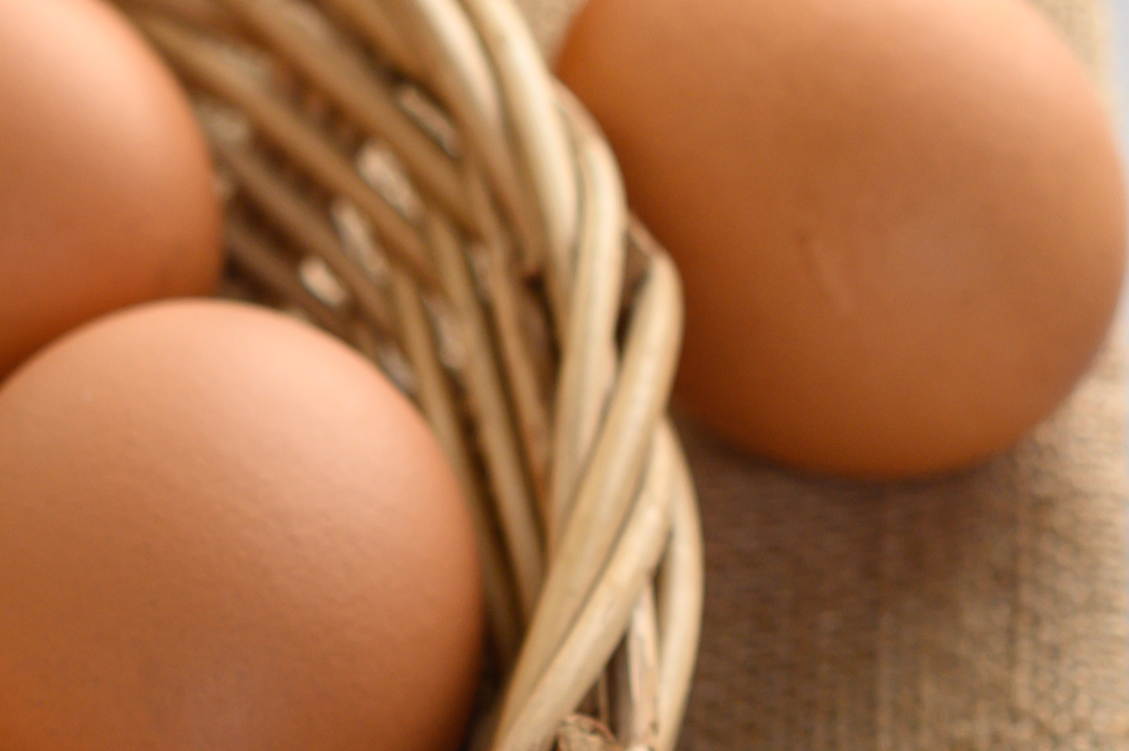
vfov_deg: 5.4
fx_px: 7929
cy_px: 842
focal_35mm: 253
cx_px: 875
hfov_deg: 8.1
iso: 100
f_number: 5.6
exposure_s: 1/125
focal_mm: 60
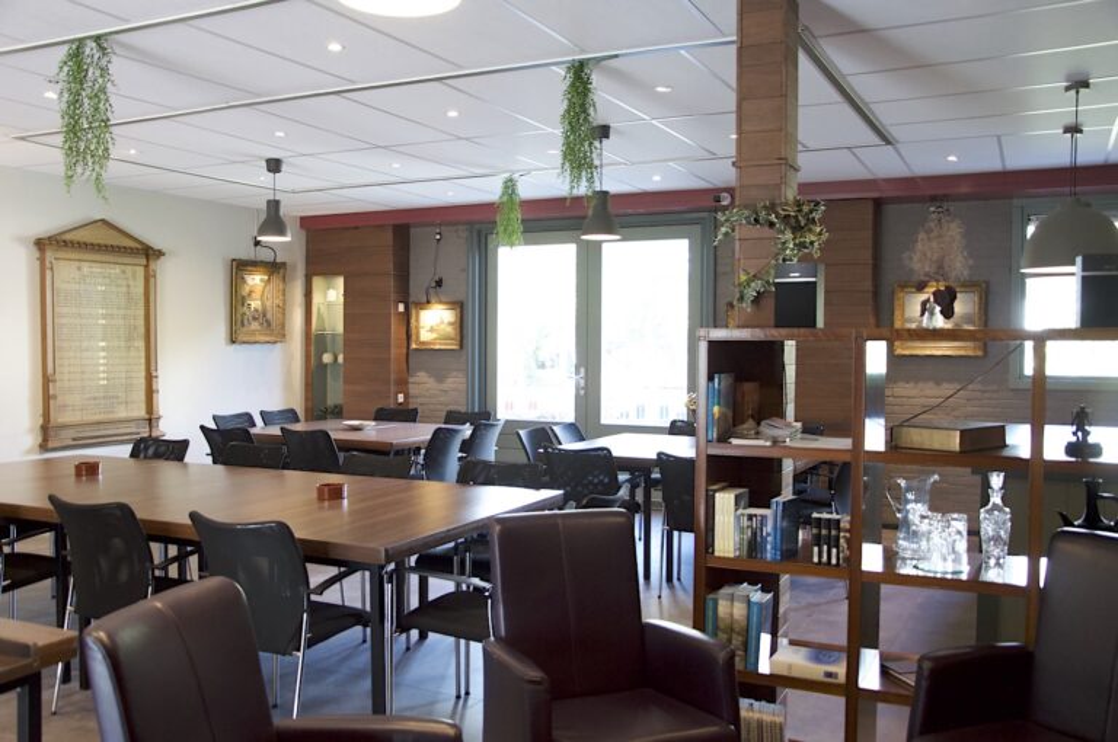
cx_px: 559
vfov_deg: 41.6
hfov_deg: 59.6
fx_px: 977
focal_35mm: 32
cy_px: 371
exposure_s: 1/60
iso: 1600
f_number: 3.8
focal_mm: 21
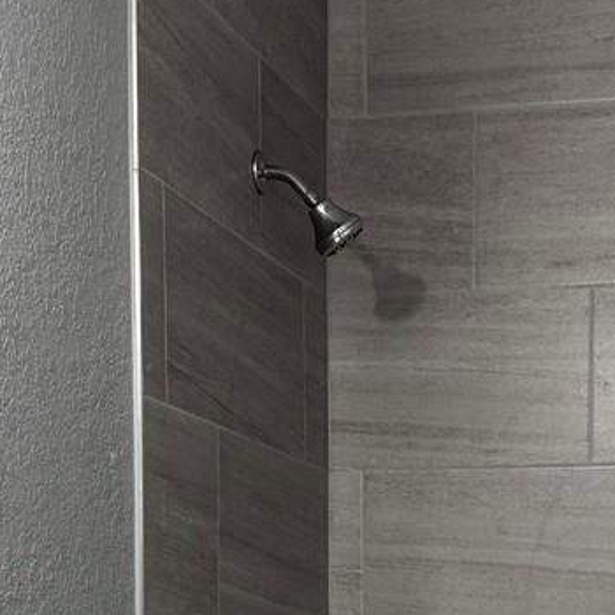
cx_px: 515
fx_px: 1950
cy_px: 761
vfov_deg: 17.0
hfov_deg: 17.7
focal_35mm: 97
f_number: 1.78
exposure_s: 1/120
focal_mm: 6.76
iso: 160
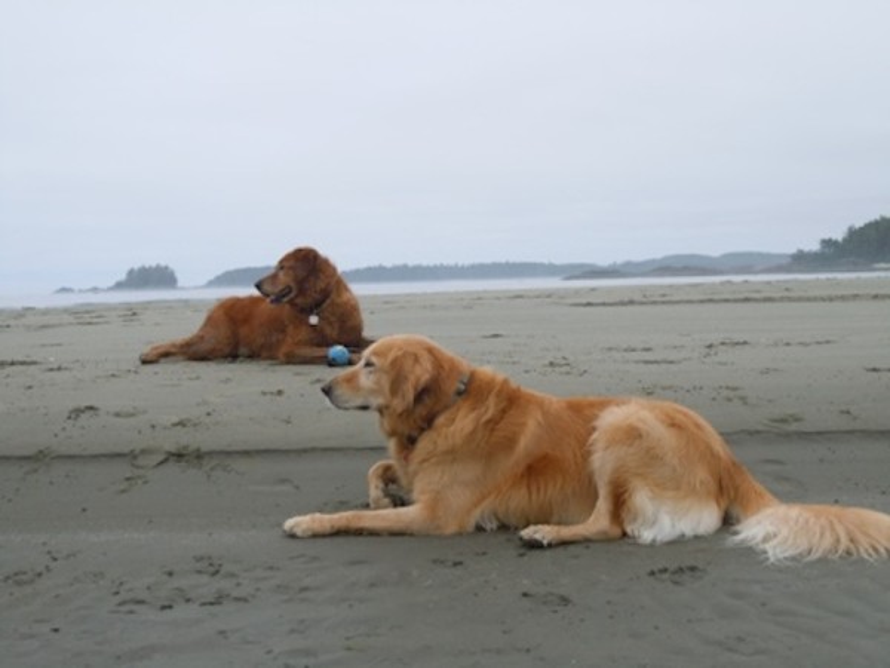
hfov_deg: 35.5
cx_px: 445
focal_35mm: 54
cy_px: 334
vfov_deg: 27.0
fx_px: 1388
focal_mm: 9.6
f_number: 4.9
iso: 100
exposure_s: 1/500
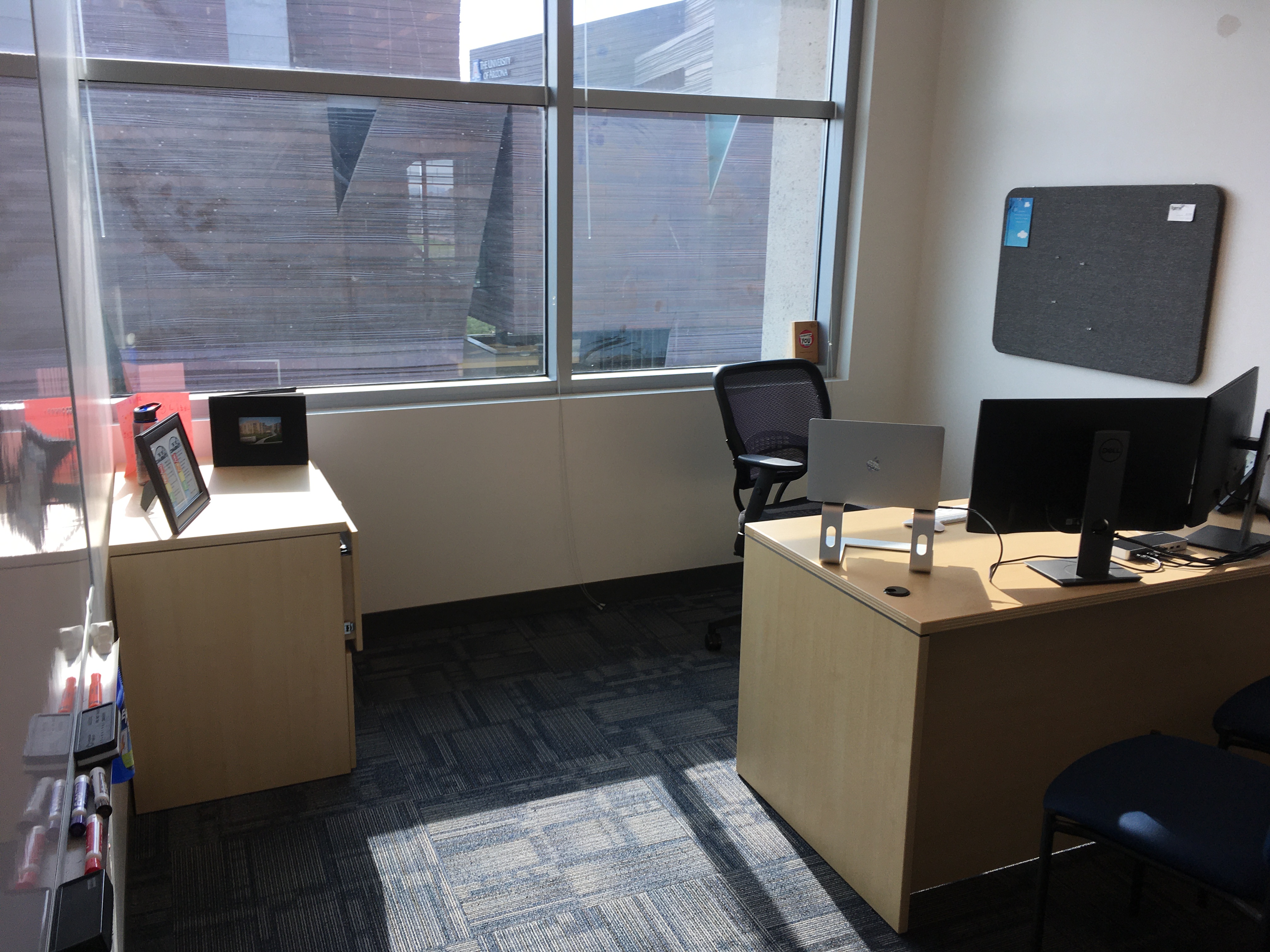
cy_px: 476
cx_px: 635
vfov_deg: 48.2
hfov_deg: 61.7
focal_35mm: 29
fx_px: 1064
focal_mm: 4.15
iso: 25
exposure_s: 1/173
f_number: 2.2
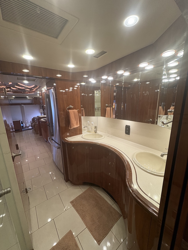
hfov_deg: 85.7
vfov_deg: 102.1
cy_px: 125
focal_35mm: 14
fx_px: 101
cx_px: 94
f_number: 2.2
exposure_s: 1/60
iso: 250
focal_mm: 2.22
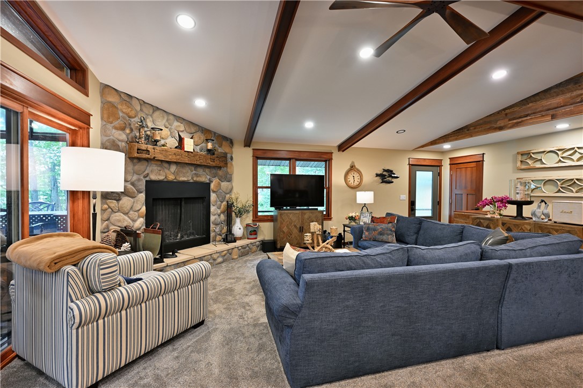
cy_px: 194
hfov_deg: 96.7
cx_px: 292
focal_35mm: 16
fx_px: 259
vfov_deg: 73.7
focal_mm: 16
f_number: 5.6
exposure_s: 1/10
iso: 400
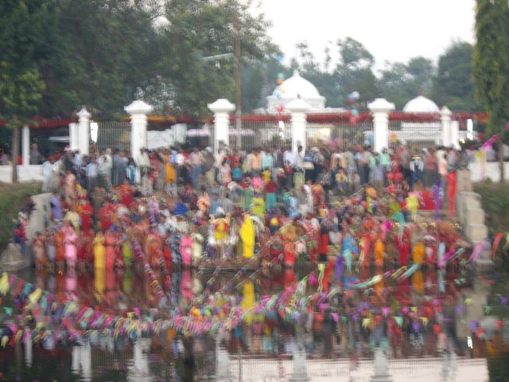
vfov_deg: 13.0
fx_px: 1676
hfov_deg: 17.3
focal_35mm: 114
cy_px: 191
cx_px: 254
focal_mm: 18.6
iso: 100
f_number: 5.2
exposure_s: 1/6
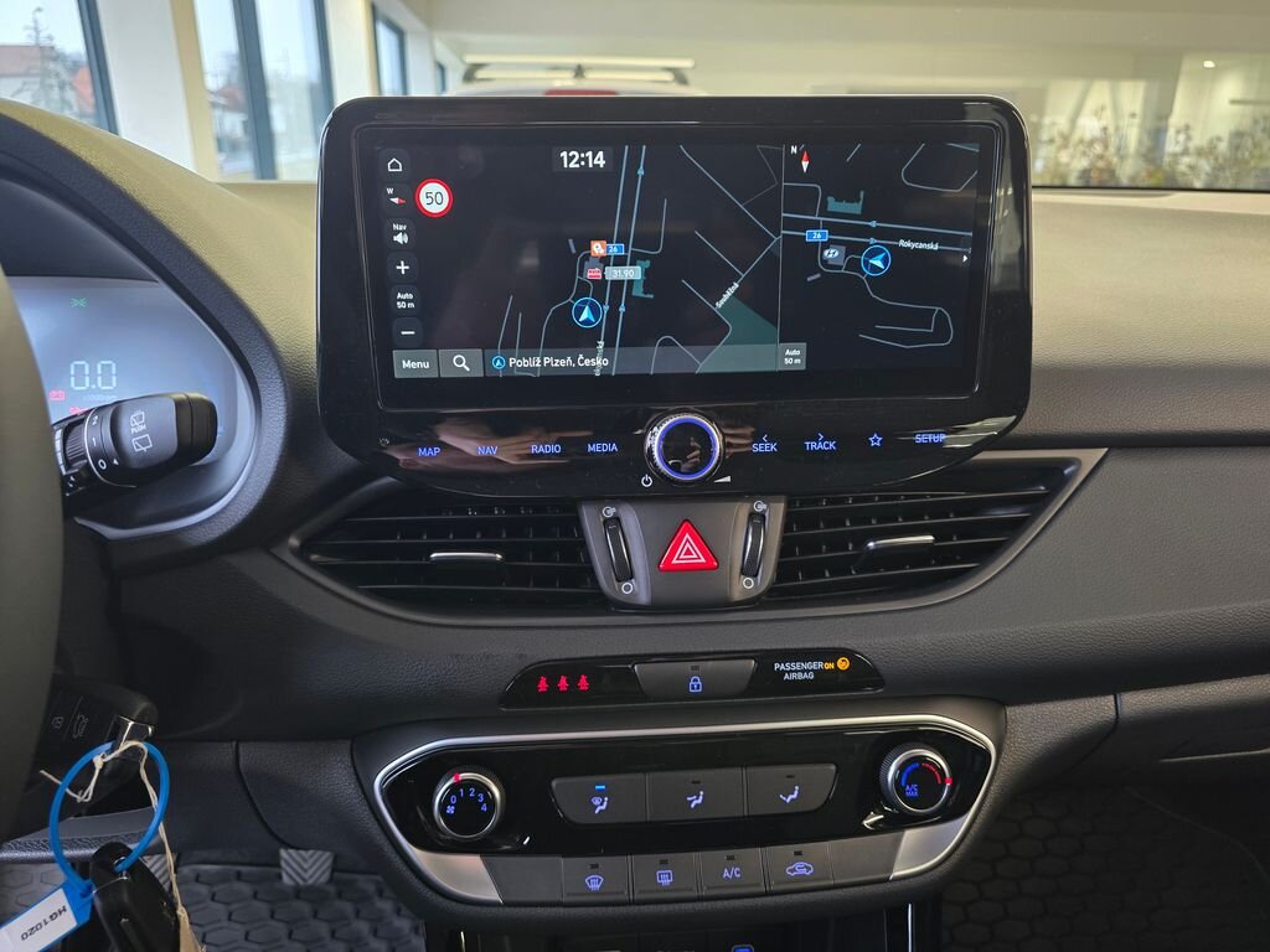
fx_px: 844
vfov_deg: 58.9
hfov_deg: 73.9
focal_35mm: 23
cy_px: 476
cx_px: 635
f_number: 1.7
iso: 250
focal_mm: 6.3
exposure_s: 1/33.3
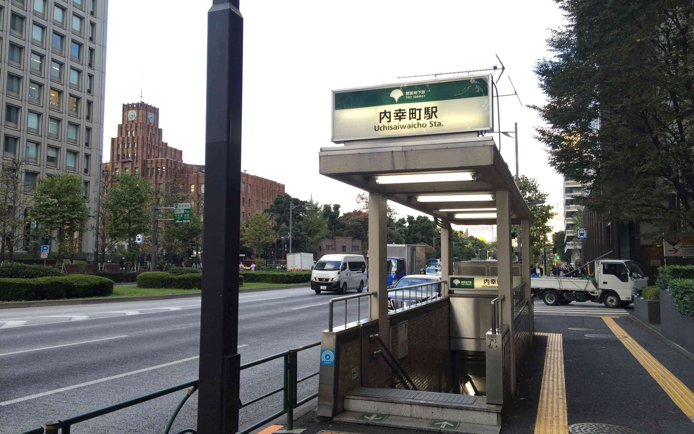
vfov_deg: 40.6
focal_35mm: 31
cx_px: 345
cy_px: 213
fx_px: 586
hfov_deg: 61.2
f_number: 2.2
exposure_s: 1/125
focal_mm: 4.15
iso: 32
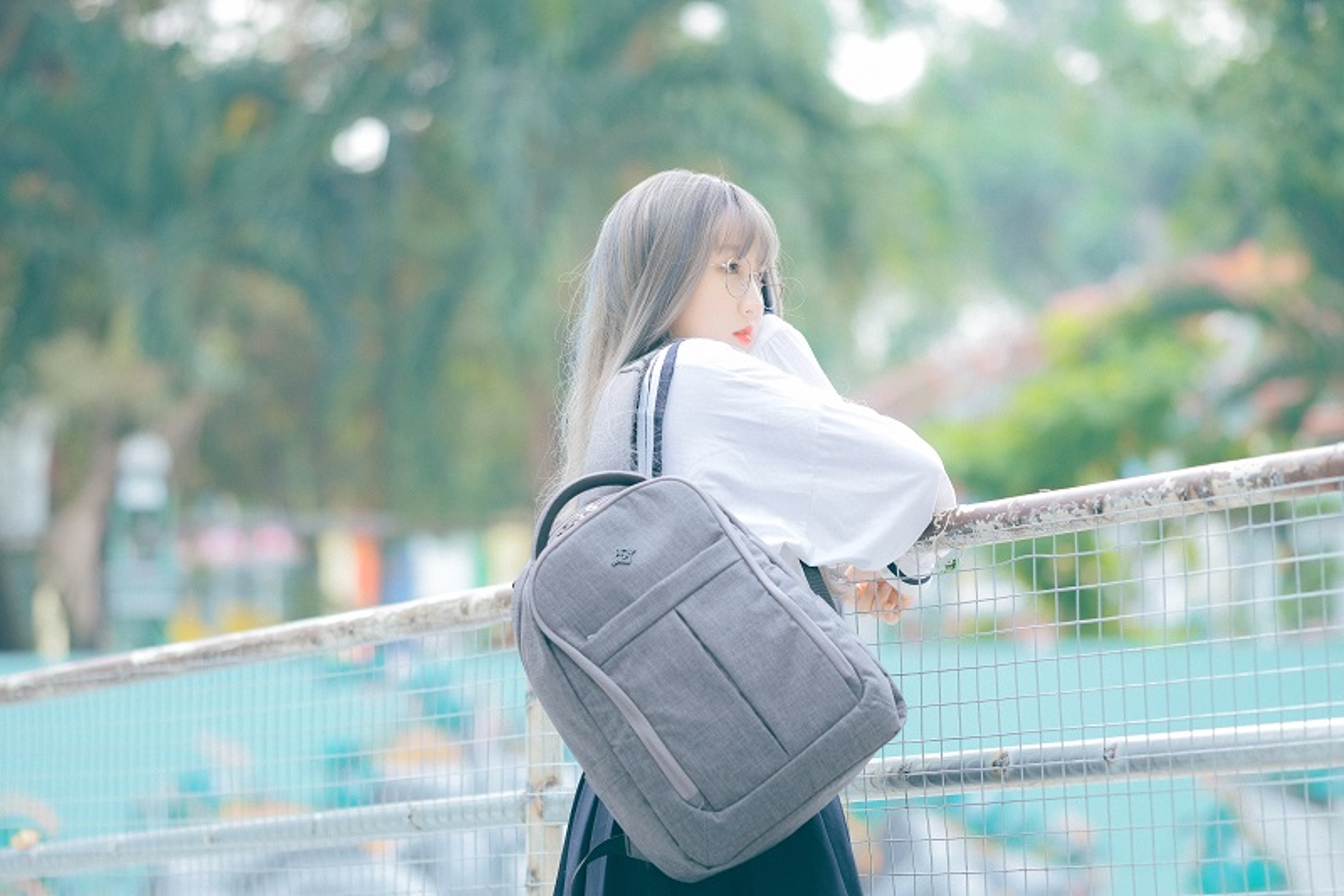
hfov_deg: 15.2
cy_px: 448
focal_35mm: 135
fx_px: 5039
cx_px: 672
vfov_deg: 10.2
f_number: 2
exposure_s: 1/500
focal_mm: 90
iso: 200
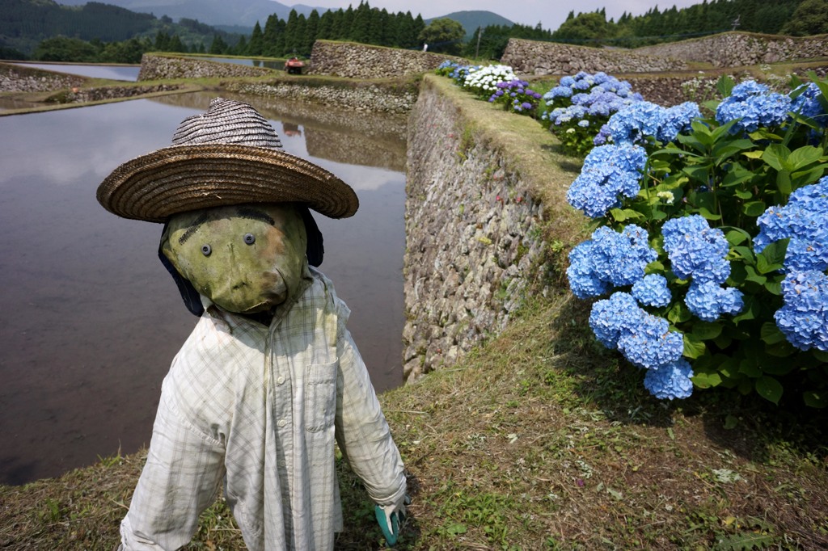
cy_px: 276
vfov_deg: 53.1
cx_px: 414
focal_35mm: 24
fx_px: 552
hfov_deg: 73.8
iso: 400
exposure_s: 1/2000
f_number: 7.1
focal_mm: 16
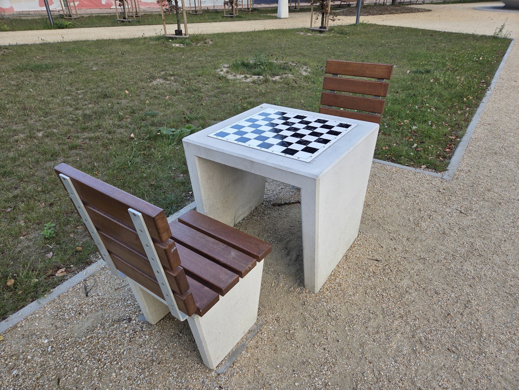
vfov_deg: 58.9
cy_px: 195
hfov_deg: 73.9
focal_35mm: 23
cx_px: 260
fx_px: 345
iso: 32
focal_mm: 5.4
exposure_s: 1/180
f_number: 1.8
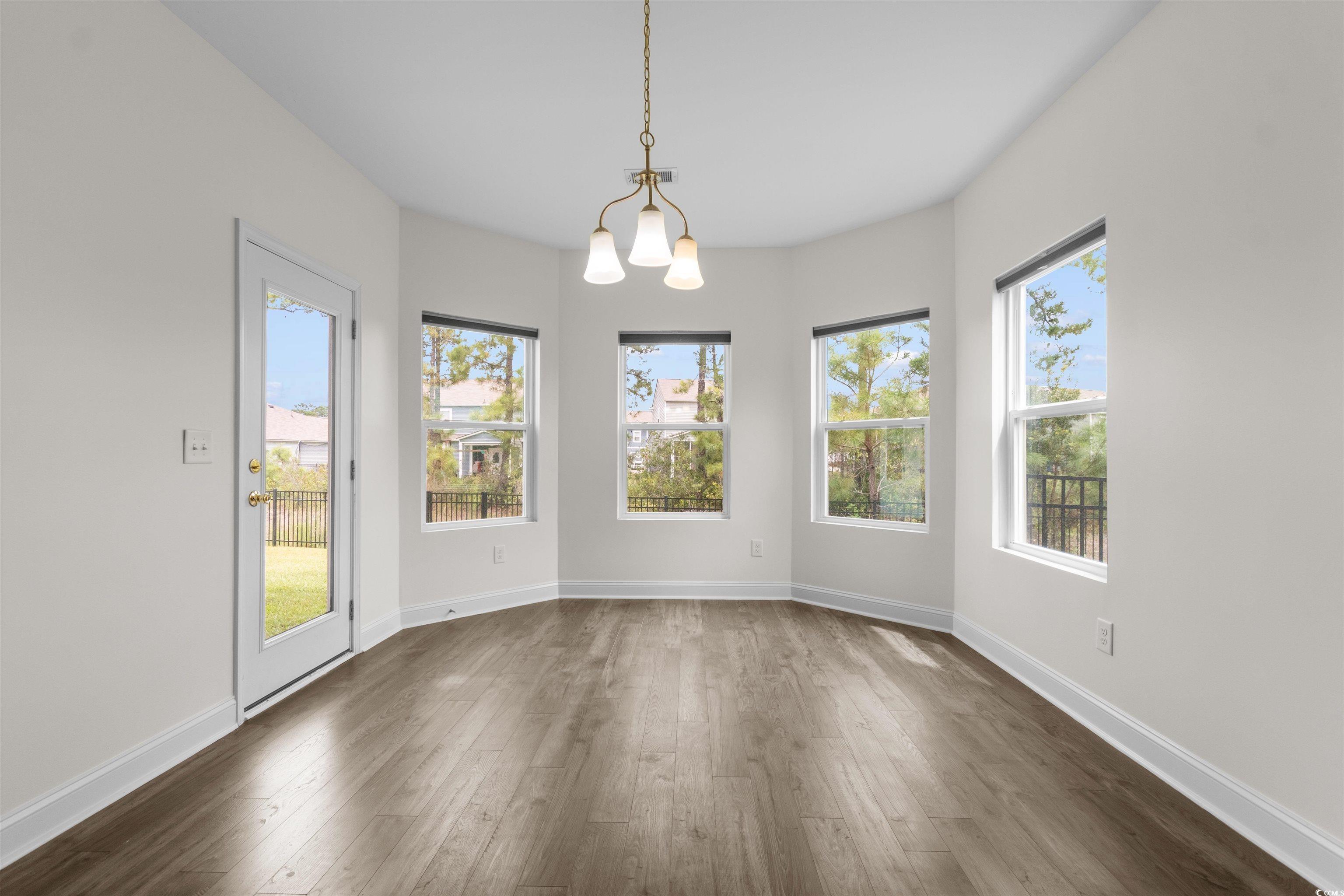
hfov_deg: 100.4
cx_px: 672
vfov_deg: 77.3
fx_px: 560
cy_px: 448
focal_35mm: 15
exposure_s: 1/15
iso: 100
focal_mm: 10
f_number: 4.5
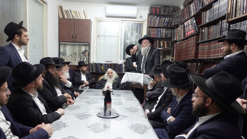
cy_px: 80
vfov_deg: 44.2
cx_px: 121
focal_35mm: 26
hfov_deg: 71.9
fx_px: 170
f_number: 2
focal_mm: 9.4
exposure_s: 1/30
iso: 125
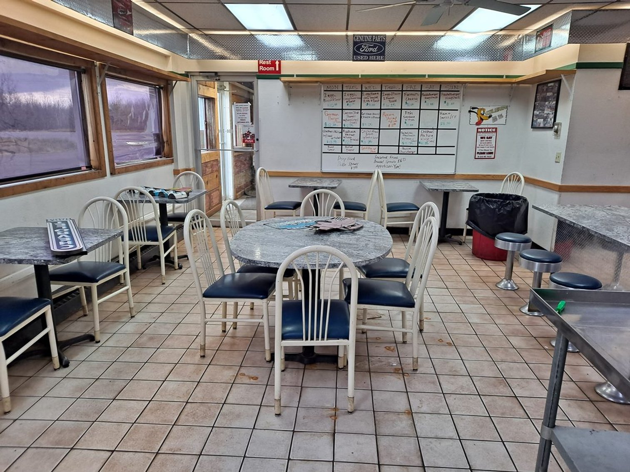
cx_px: 315
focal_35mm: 25
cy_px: 236
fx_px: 455
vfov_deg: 54.9
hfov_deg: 69.4
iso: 40
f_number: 2
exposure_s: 1/60
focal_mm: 4.6
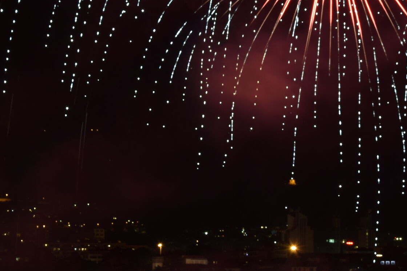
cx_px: 384
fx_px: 1821
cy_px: 60
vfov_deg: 8.5
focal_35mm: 161
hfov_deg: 12.6
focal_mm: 50
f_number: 11
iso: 100
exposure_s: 6
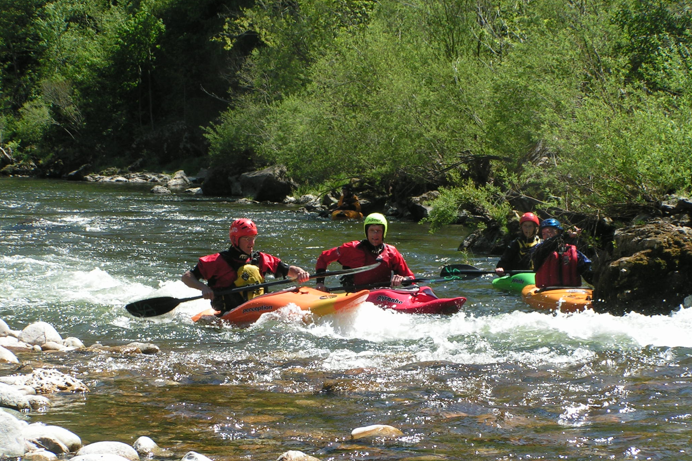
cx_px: 345
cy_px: 250
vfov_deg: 11.5
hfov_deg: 17.2
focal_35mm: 119
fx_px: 2287
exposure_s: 1/250
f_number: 6.3
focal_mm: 17.4
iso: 50
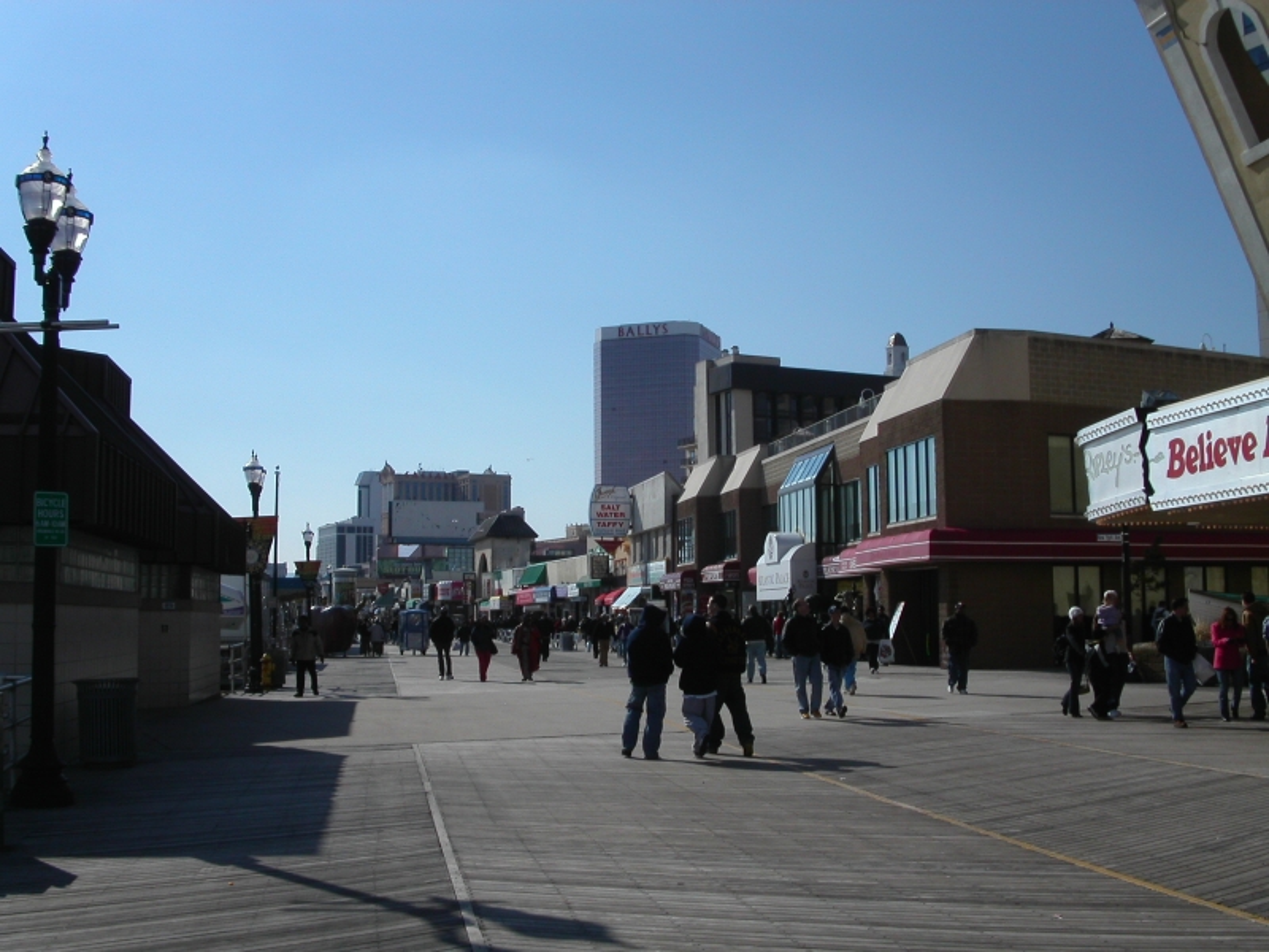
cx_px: 634
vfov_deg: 37.7
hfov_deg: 49.0
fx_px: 1393
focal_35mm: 38
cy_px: 476
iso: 100
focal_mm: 7.8
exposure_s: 1/750
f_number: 8
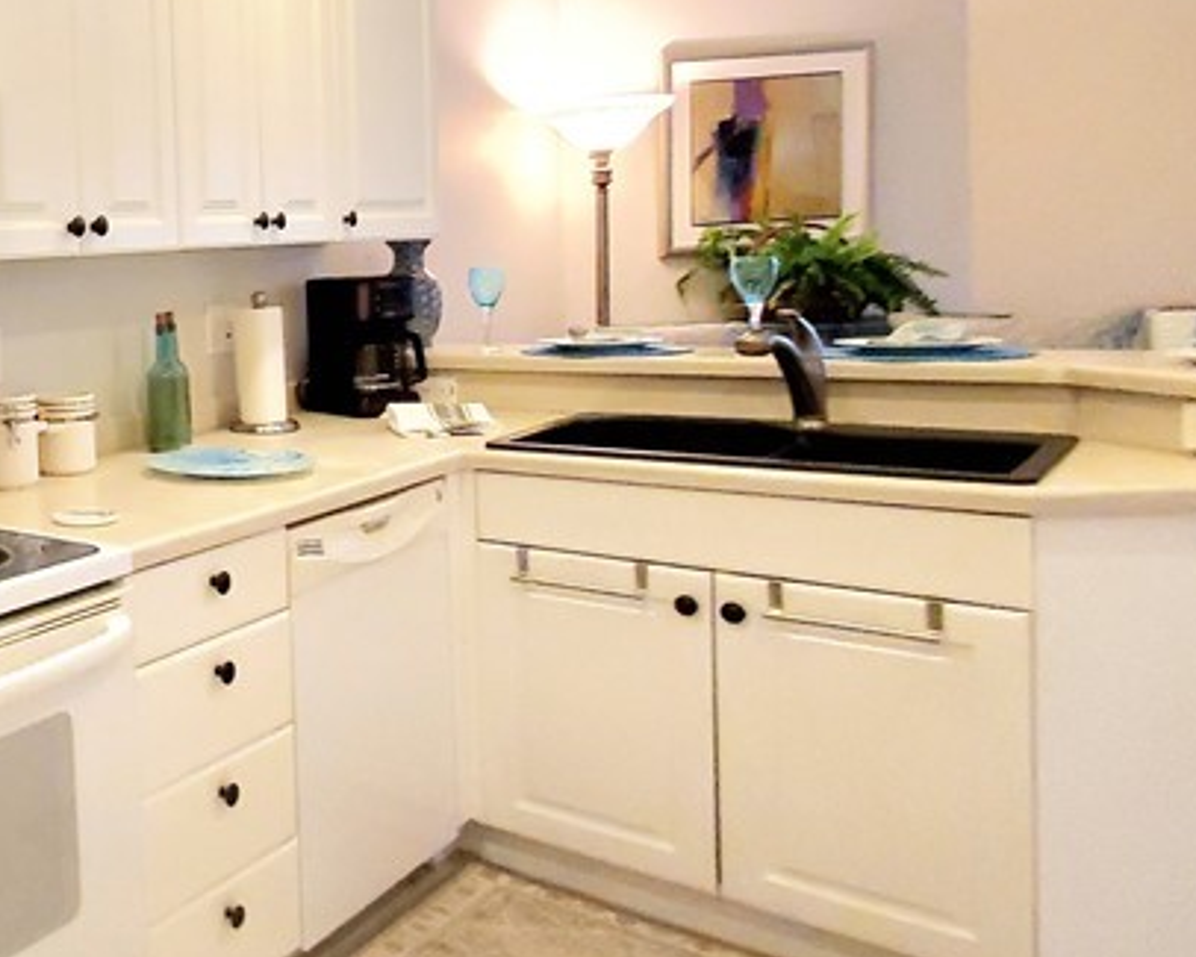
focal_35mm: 32
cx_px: -103
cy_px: 315
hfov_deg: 43.7
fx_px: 1133
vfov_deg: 45.1
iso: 400
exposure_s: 1/60.2
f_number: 2.2
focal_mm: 1.8
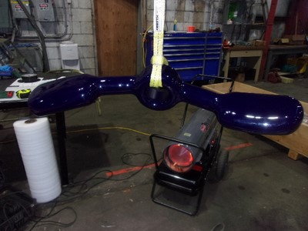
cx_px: 154
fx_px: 240
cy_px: 116
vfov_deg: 51.4
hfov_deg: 65.3
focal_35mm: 27
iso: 200
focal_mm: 4.9
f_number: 3
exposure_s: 1/34
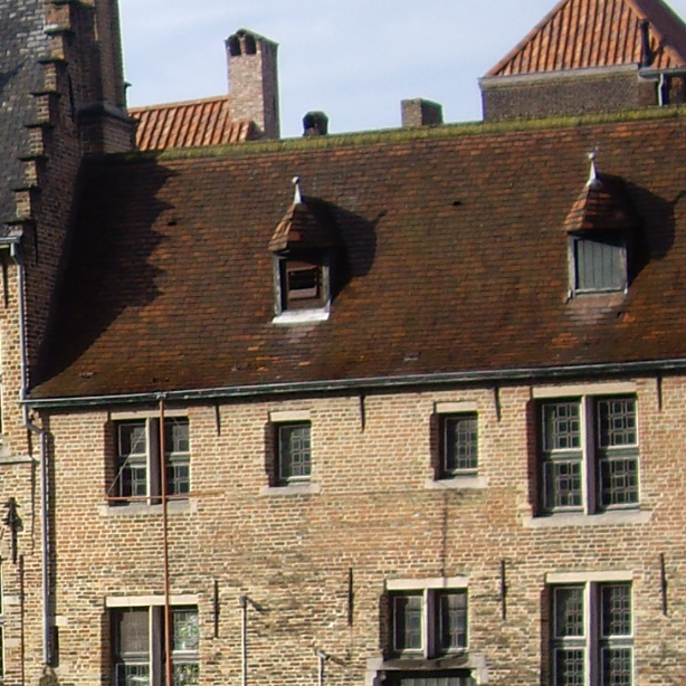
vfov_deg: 10.3
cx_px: -406
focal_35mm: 168
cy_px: 701
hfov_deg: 10.0
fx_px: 3767
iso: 64
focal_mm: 7.9
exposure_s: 1/640
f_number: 2.8
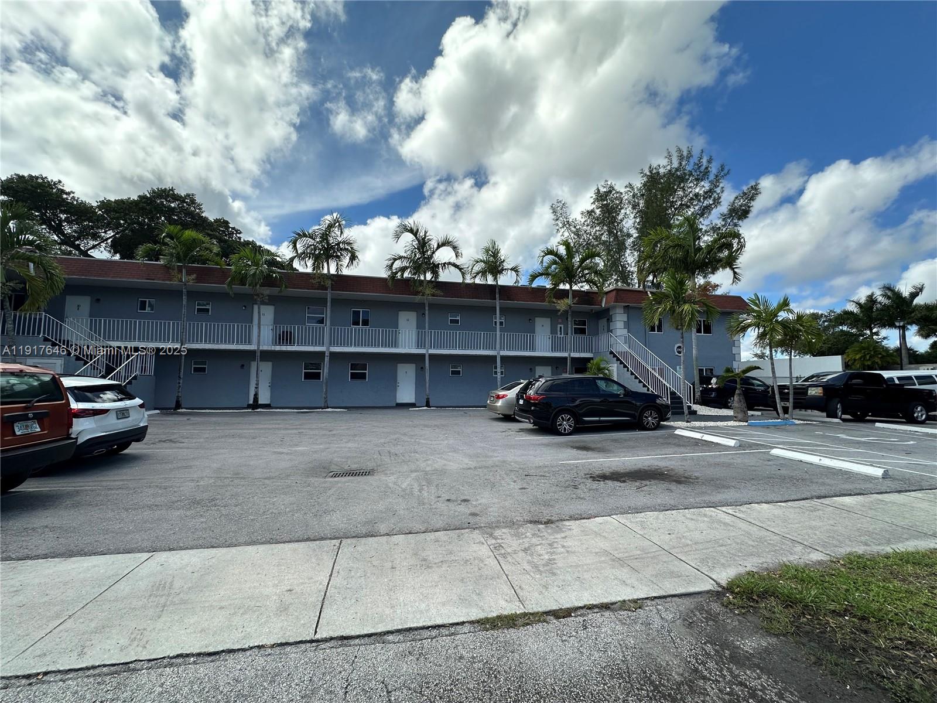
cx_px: 468
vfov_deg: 85.7
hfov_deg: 102.1
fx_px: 379
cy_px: 352
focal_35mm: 14
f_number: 2.2
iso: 50
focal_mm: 2.22
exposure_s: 1/1618
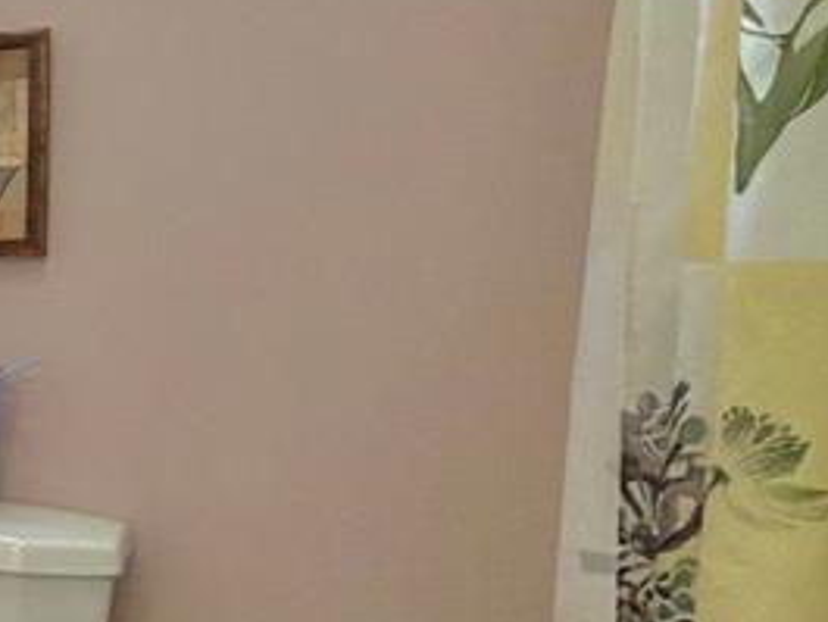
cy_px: 306
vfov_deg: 27.1
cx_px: -659
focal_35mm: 54
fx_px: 1292
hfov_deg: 22.0
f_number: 2.2
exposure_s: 1/60
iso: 320
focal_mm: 2.22
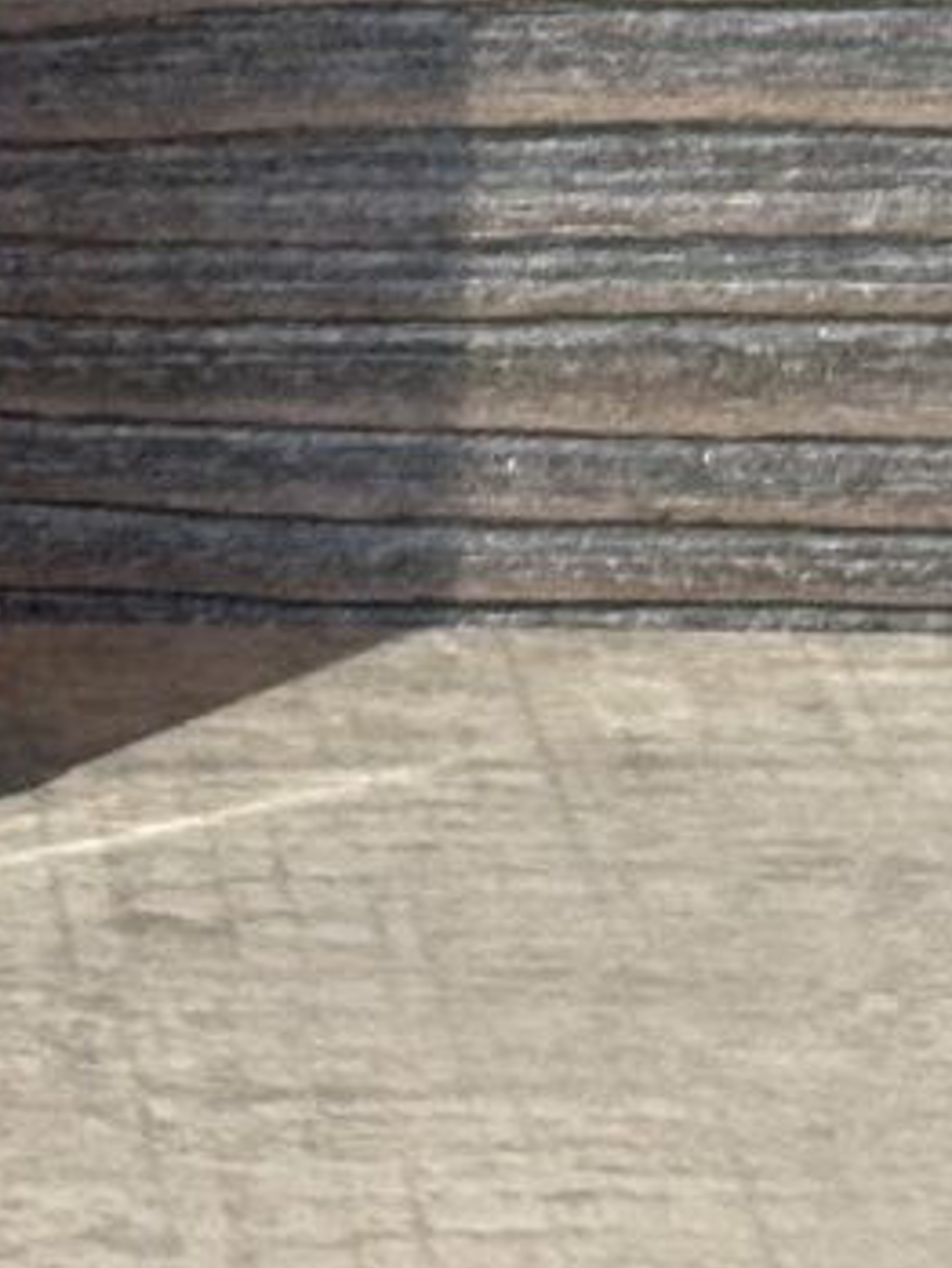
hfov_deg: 4.9
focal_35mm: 298
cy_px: -331
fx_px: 10921
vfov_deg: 6.6
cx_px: -621
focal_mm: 5.96
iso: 125
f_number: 1.6
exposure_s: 1/50
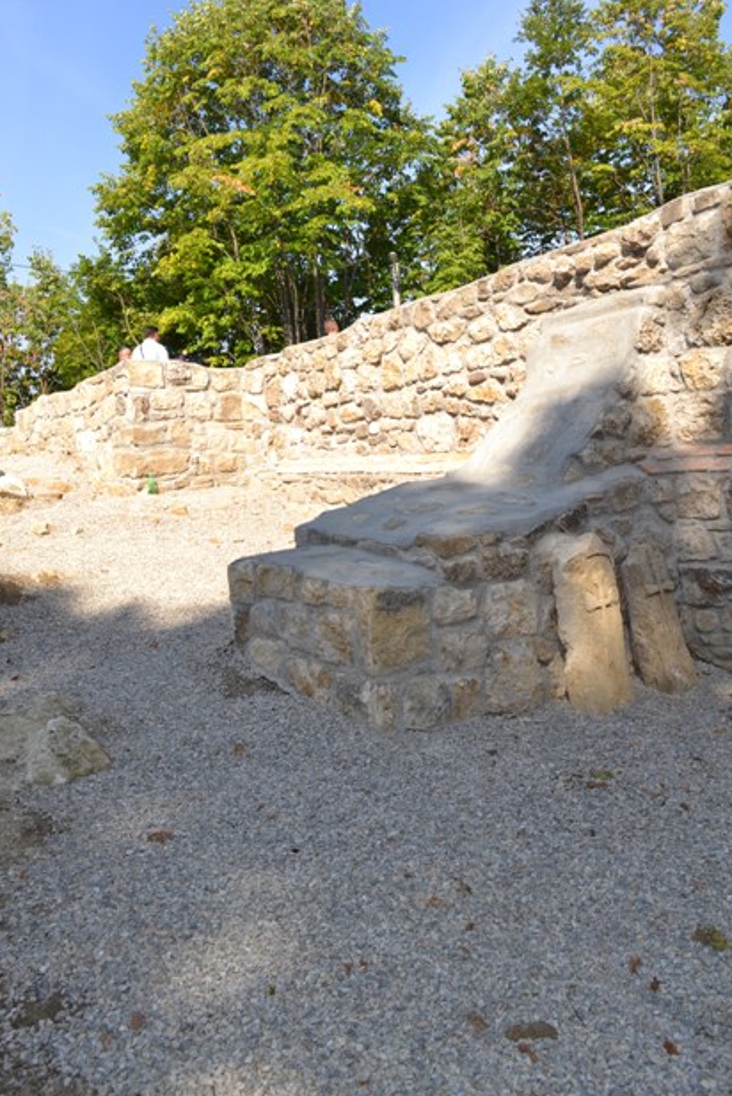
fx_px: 853
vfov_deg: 65.4
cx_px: 369
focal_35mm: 28
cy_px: 536
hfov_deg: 46.4
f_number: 7.1
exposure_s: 1/200
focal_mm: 18
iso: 100
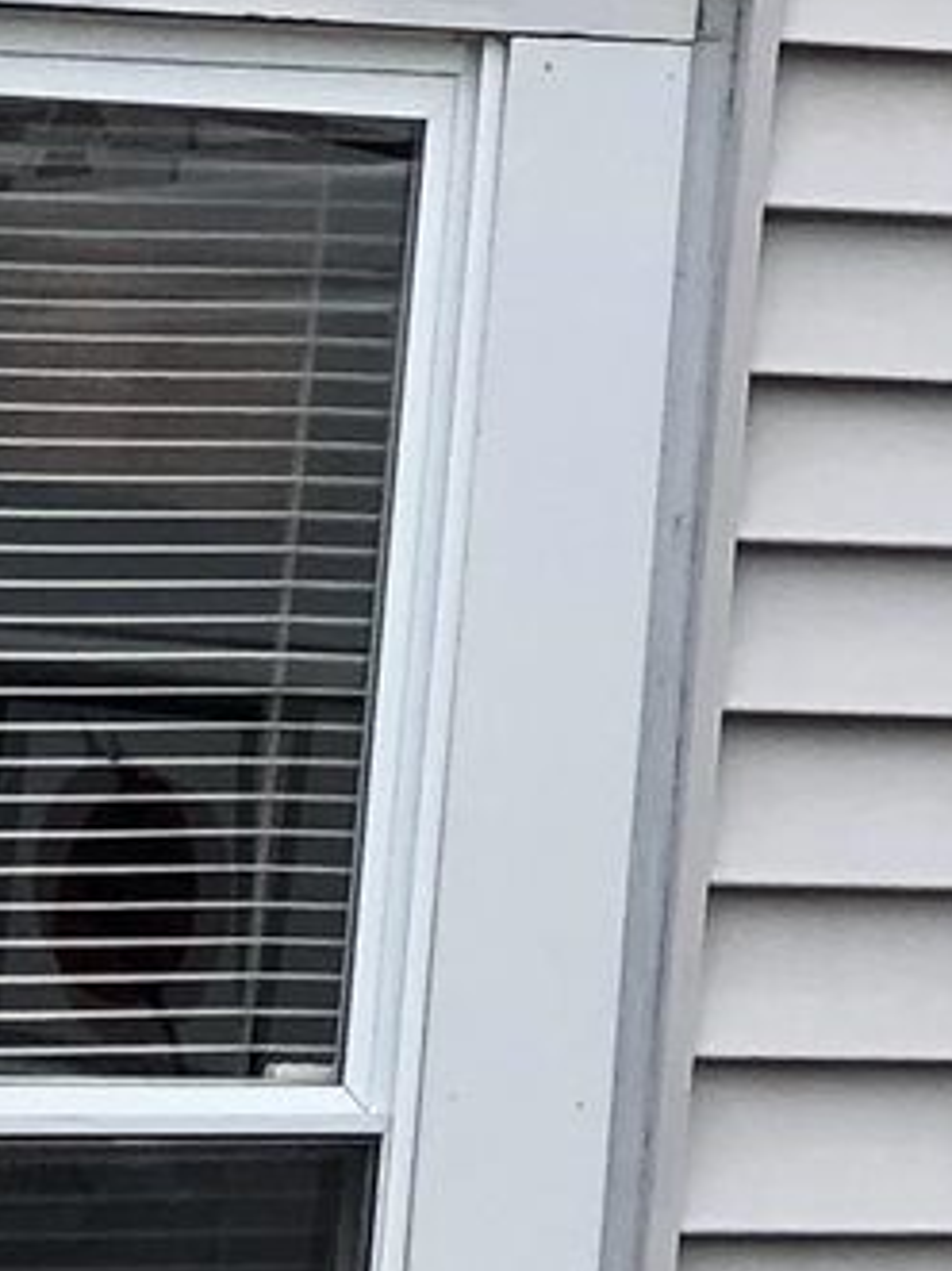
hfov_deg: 7.3
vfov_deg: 9.6
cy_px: -1140
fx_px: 7155
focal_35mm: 195
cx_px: 1919
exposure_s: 1/1066
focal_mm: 3.99
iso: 20
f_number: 1.8
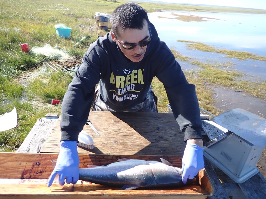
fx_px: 192
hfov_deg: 69.4
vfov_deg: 54.9
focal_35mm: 25
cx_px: 133
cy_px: 100
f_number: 2
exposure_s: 1/800
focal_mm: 4.5
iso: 100
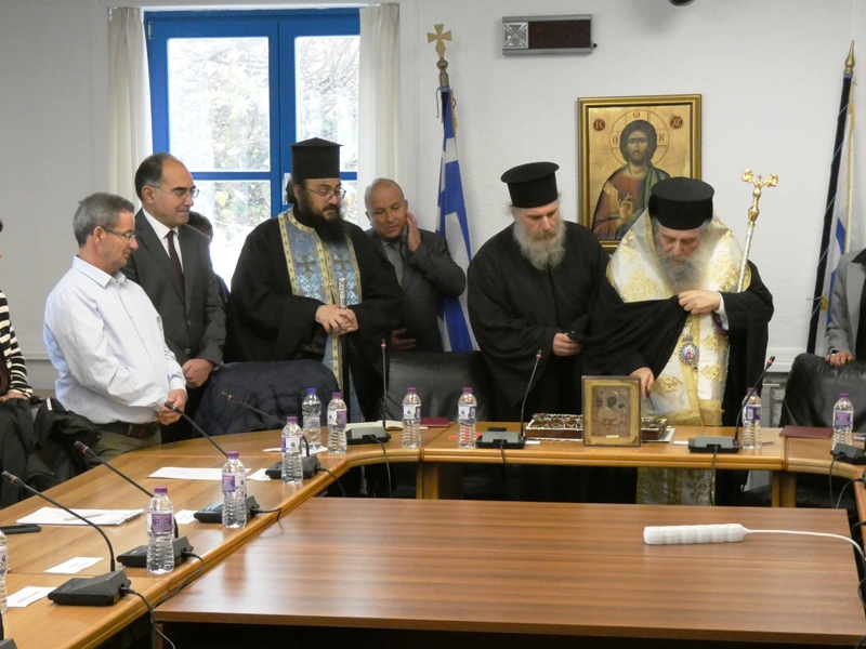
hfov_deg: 24.1
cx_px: 433
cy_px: 324
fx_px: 2026
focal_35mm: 81
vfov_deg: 18.2
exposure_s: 1/80
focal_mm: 14.5
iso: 1250
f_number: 4.5
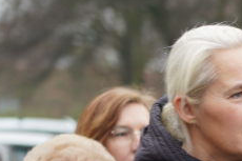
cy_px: 309
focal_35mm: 594
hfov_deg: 3.4
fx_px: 3990
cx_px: 593
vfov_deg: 2.3
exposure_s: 1/100
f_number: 4
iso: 200
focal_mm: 105
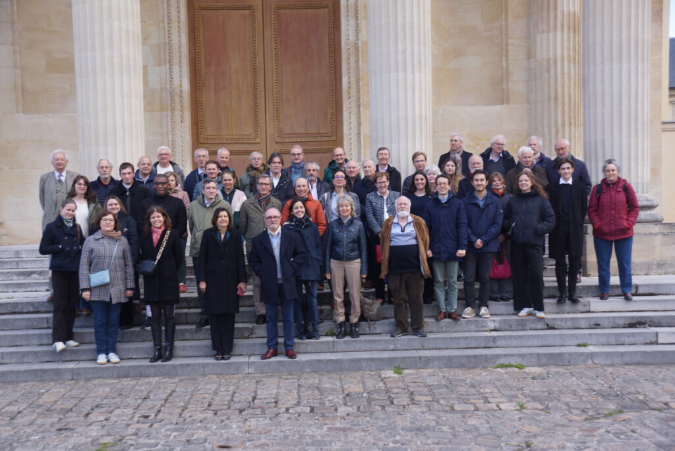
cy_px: 226
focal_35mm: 45
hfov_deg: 43.6
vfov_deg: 29.9
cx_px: 338
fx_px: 844
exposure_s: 1/125
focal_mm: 30
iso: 100
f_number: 5.6
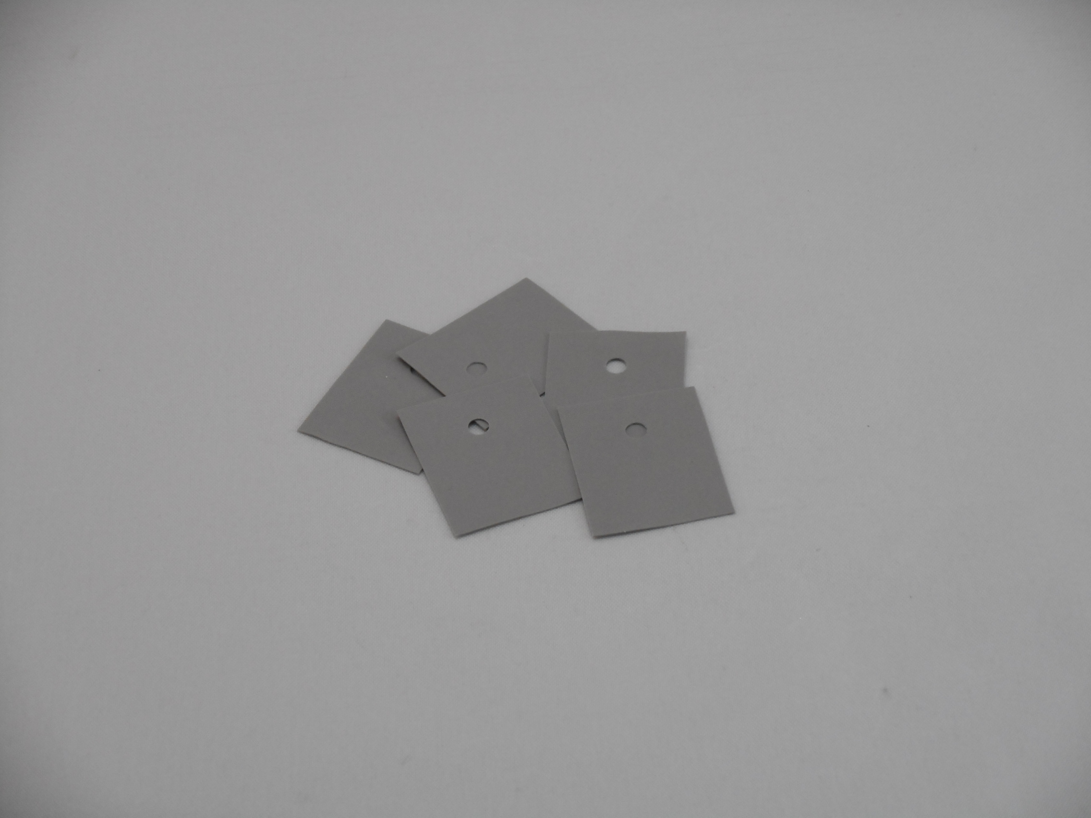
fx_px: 3215
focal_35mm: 102
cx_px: 546
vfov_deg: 14.5
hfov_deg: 19.3
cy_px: 409
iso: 360
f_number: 5.8
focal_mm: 18.2
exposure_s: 1/60
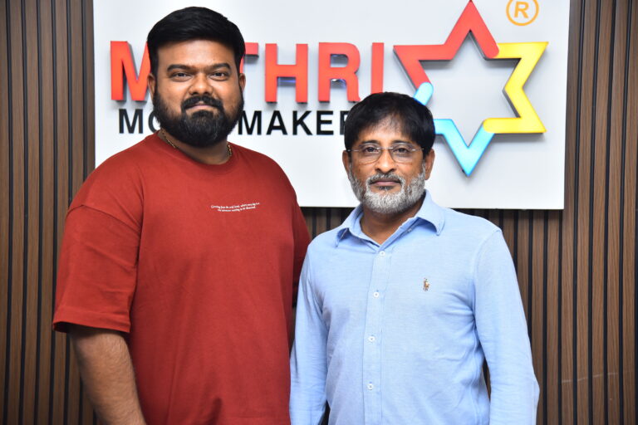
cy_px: 212
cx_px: 319
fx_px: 1152
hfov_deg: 31.0
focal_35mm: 65
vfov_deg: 20.9
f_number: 4
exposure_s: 1/160
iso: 1000
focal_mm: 65
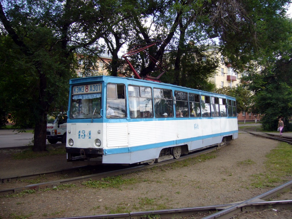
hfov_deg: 52.6
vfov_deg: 40.7
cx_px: 146
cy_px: 110
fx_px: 295
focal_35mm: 35
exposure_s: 1/250
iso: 80
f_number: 2.8
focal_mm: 5.8
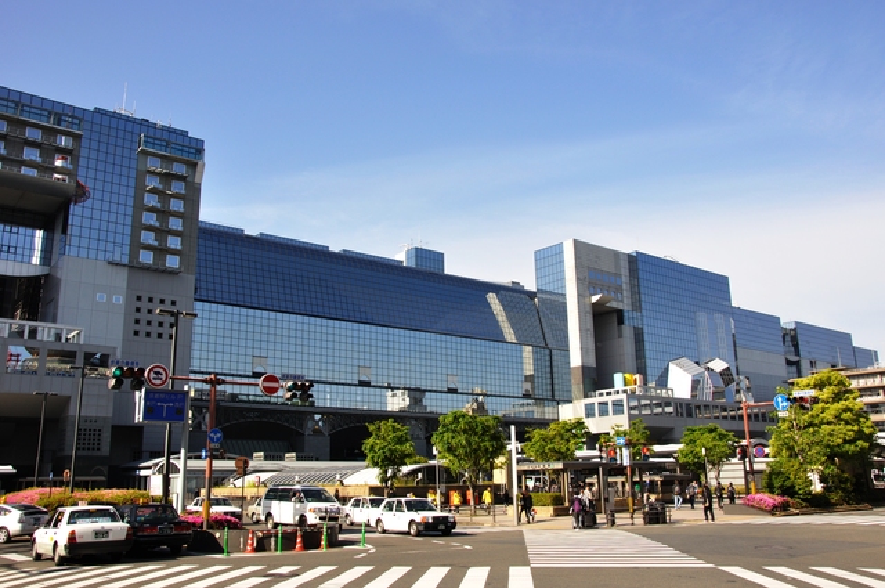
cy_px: 294
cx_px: 442
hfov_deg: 59.6
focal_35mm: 32
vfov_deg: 41.6
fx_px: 773
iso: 200
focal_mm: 21
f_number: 13
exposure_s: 1/160
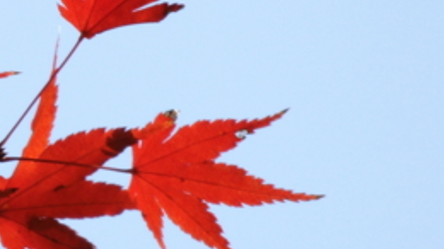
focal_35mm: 1731
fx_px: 20371
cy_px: 70
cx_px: -126
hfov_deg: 1.2
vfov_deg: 0.7
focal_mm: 280
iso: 100
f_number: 5.6
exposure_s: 1/200
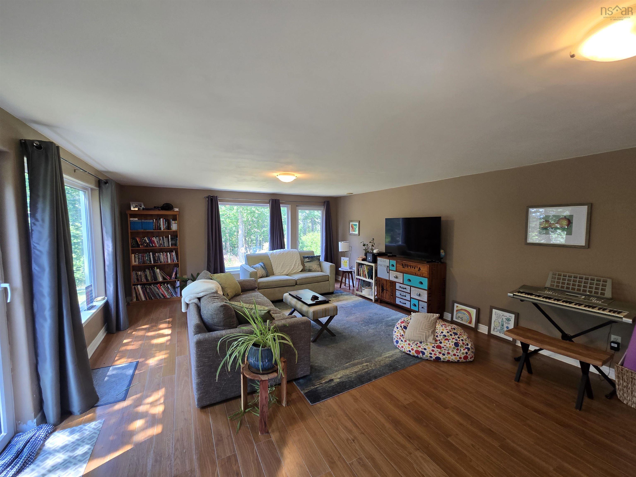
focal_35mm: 13
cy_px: 238
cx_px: 318
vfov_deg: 89.9
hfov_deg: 106.2
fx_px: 239
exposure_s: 1/60
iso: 100
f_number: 2.2
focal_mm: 2.2
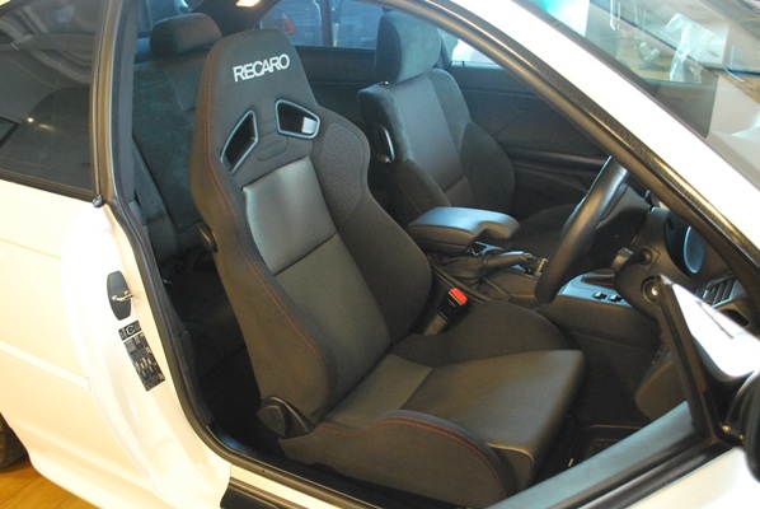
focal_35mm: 33
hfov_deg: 57.2
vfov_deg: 40.1
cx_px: 380
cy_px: 254
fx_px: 697
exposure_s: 1/30
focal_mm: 22
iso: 1600
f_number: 4
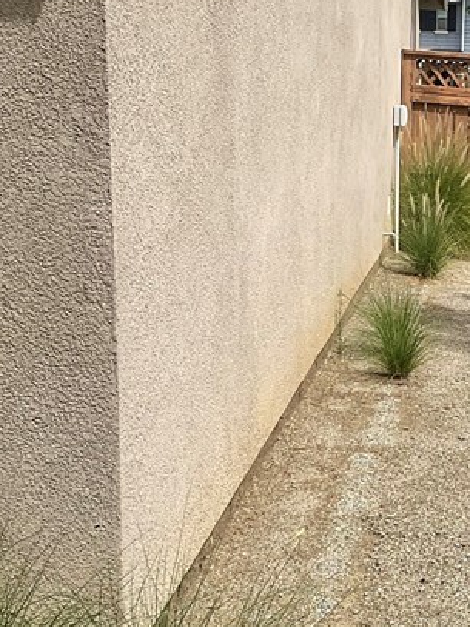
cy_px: 371
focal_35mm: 73
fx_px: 1322
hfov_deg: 19.3
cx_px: 529
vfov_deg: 26.6
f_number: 1.8
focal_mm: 3
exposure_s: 1/2538
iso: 16
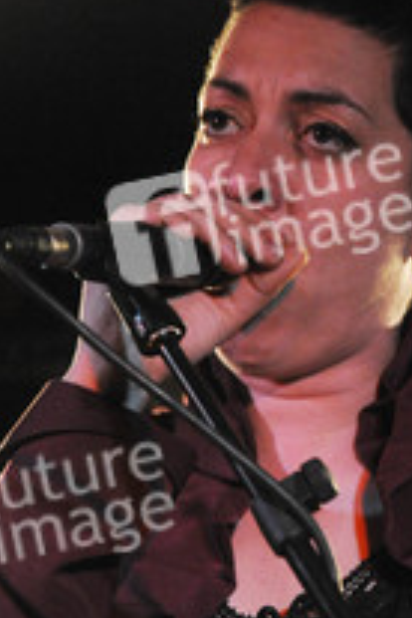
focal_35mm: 164
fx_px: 2815
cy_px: 364
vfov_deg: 12.5
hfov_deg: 8.3
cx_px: 346
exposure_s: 1/25
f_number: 5
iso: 6400
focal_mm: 85
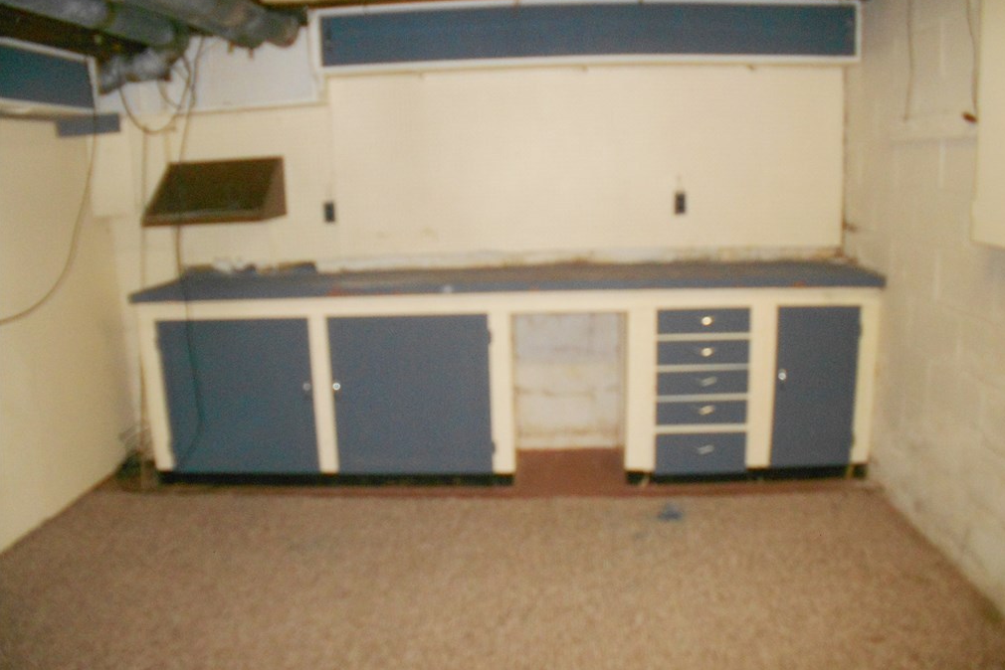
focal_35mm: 39
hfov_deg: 49.5
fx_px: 1089
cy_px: 353
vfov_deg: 34.2
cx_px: 507
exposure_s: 1/30
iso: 320
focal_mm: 6.7
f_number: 3.9
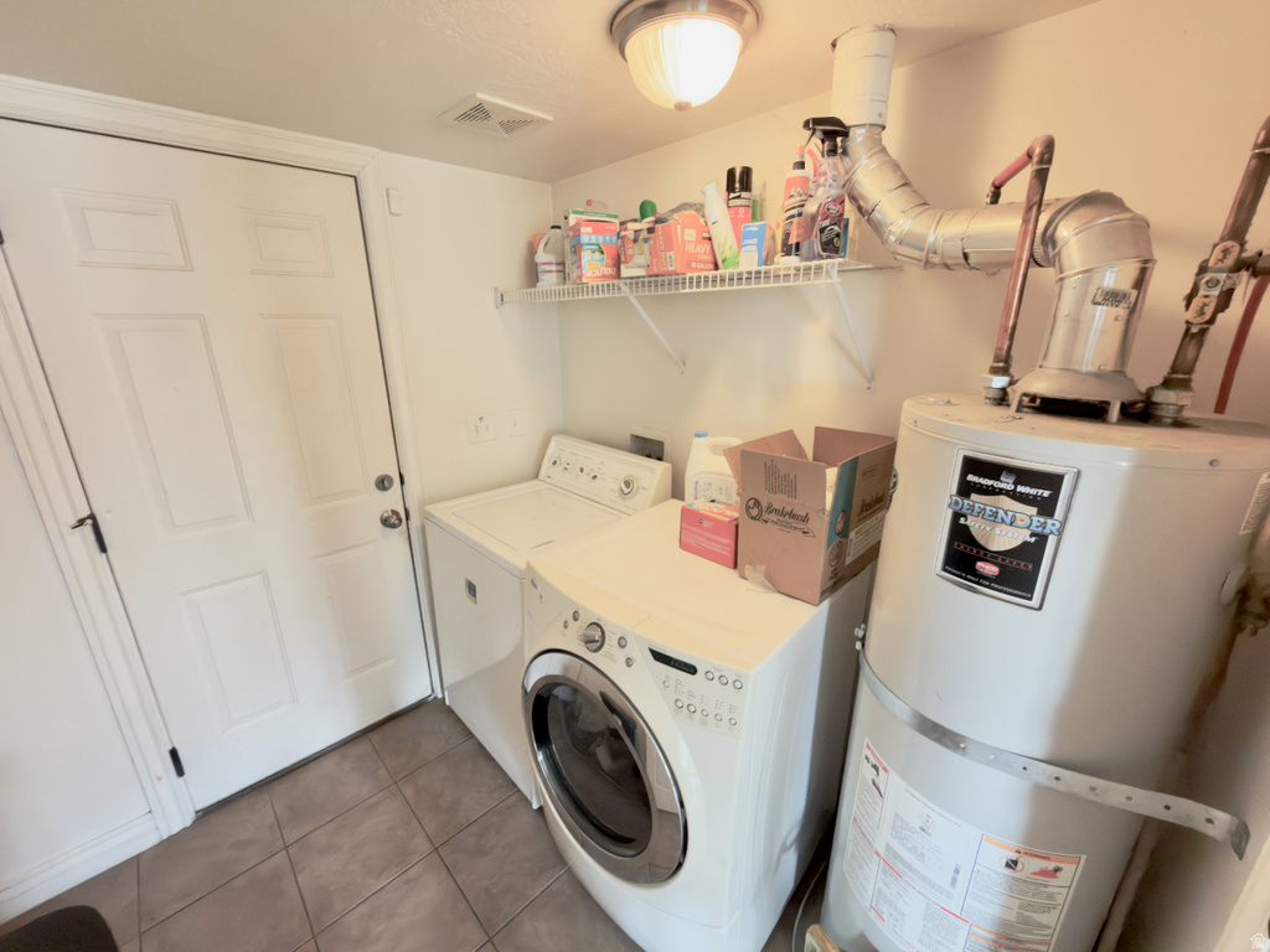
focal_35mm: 14
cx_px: 635
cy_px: 476
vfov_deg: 85.7
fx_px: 514
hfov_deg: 102.1
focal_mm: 2.22
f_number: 2.2
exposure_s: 1/20
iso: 500
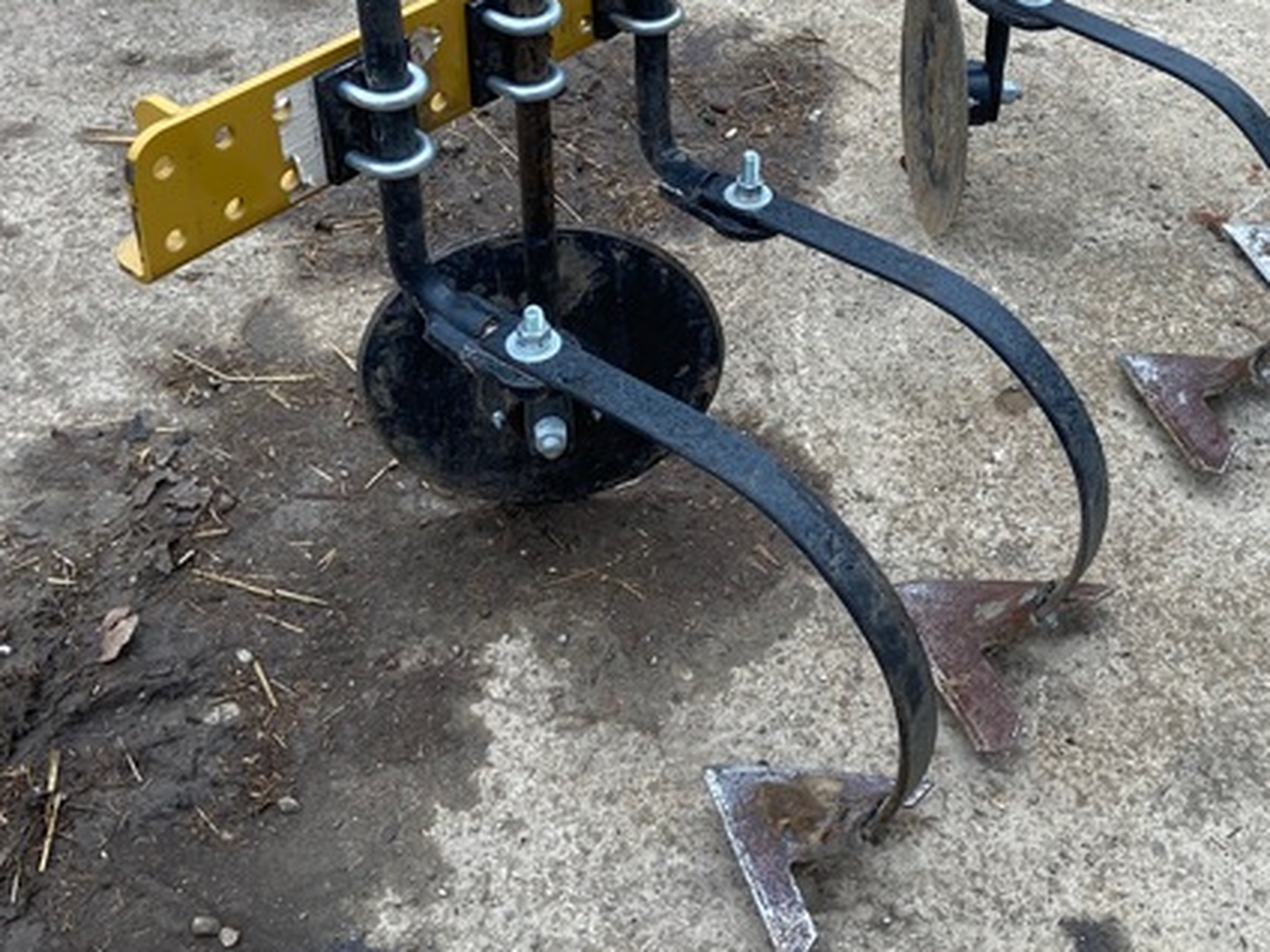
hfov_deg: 38.5
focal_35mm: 49
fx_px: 1798
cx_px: 830
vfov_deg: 28.8
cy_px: 141
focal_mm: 4.25
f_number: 1.8
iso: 32
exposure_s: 1/121
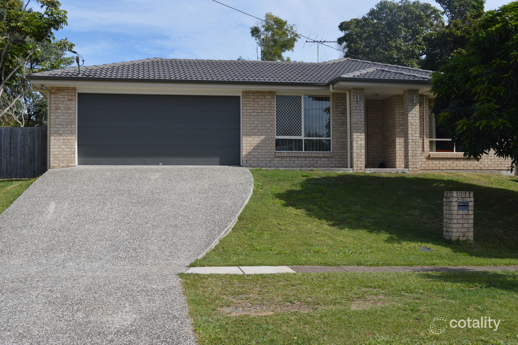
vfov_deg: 29.8
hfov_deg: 43.6
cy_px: 172
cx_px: 259
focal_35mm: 45
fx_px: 647
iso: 100
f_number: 7.1
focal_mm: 30
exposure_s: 1/200
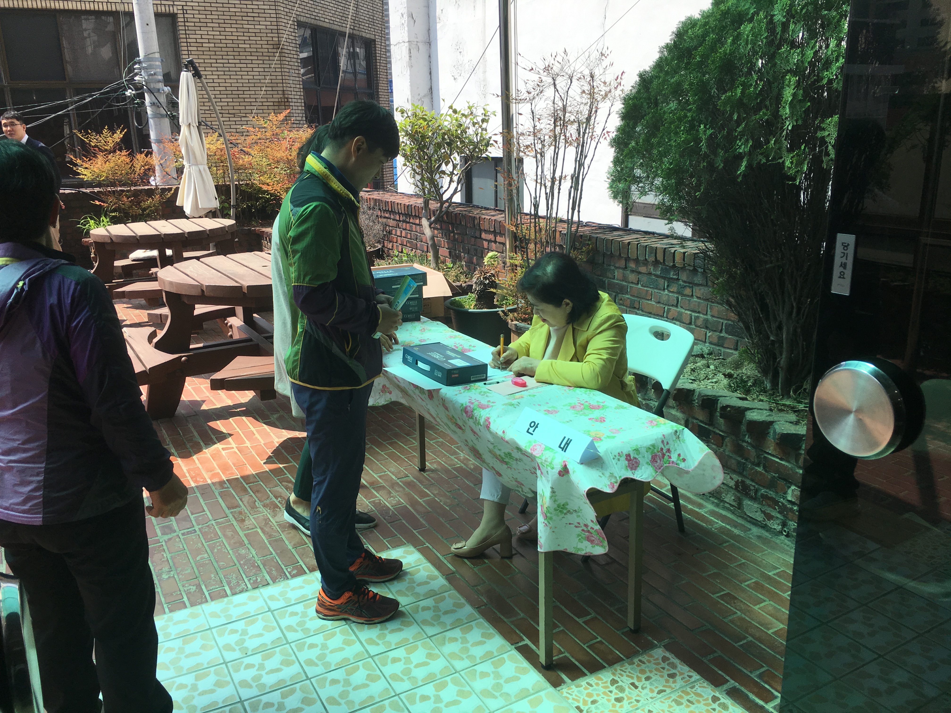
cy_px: 356
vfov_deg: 48.2
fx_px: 797
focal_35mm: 29
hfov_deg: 61.7
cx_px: 476
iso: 25
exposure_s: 1/1148
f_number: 2.2
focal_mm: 4.15
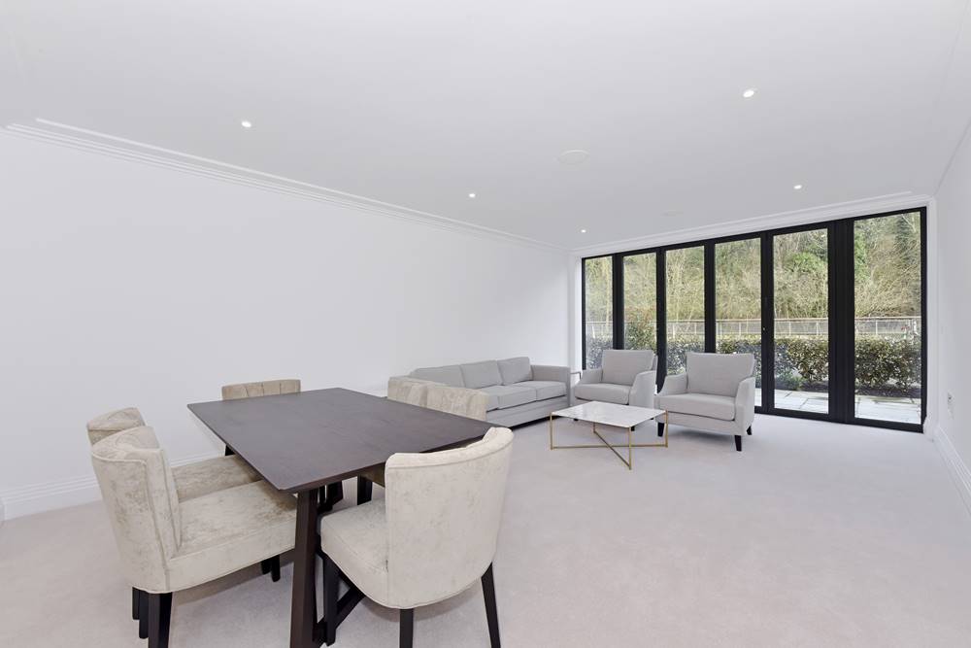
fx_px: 378
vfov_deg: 81.2
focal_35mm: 14
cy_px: 324
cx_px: 486
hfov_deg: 104.2
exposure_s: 1/50
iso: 400
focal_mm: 14
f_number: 11
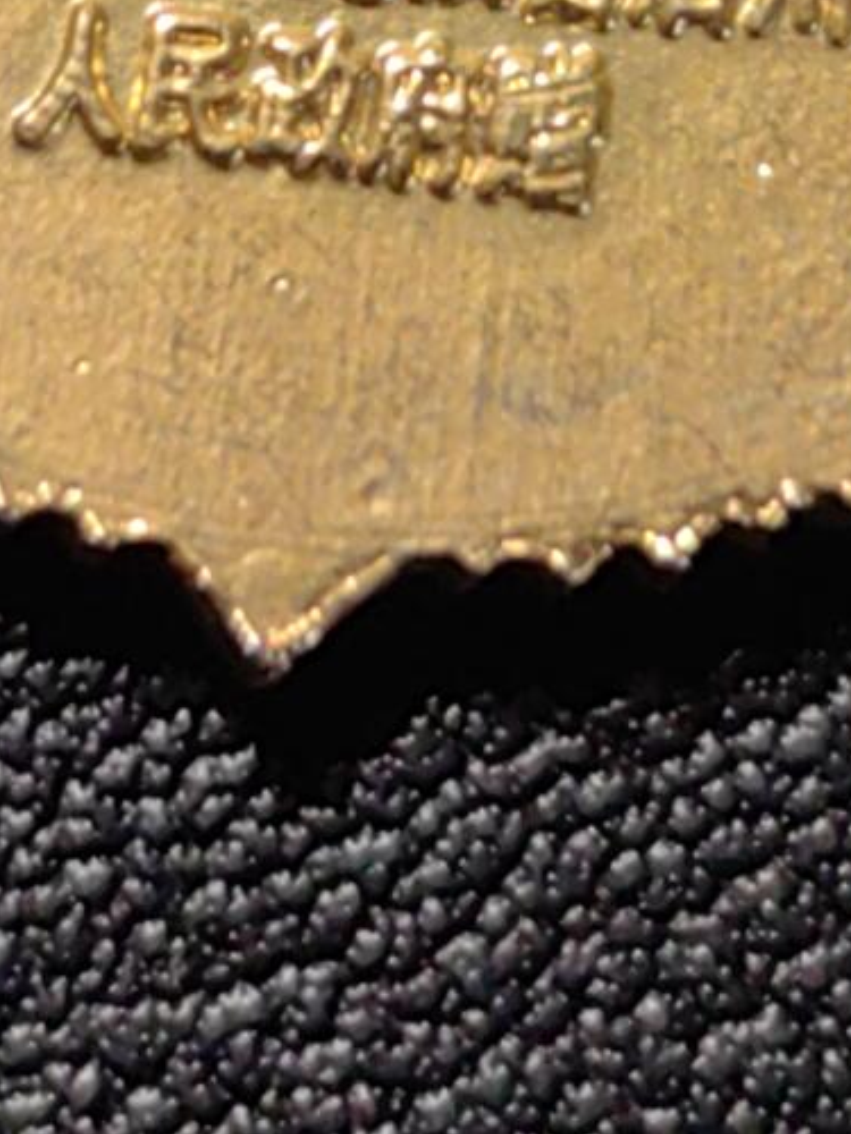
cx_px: 381
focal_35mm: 205
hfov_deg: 7.2
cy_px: -413
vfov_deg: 9.5
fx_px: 6720
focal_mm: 5.75
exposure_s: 1/164
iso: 50
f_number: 1.4
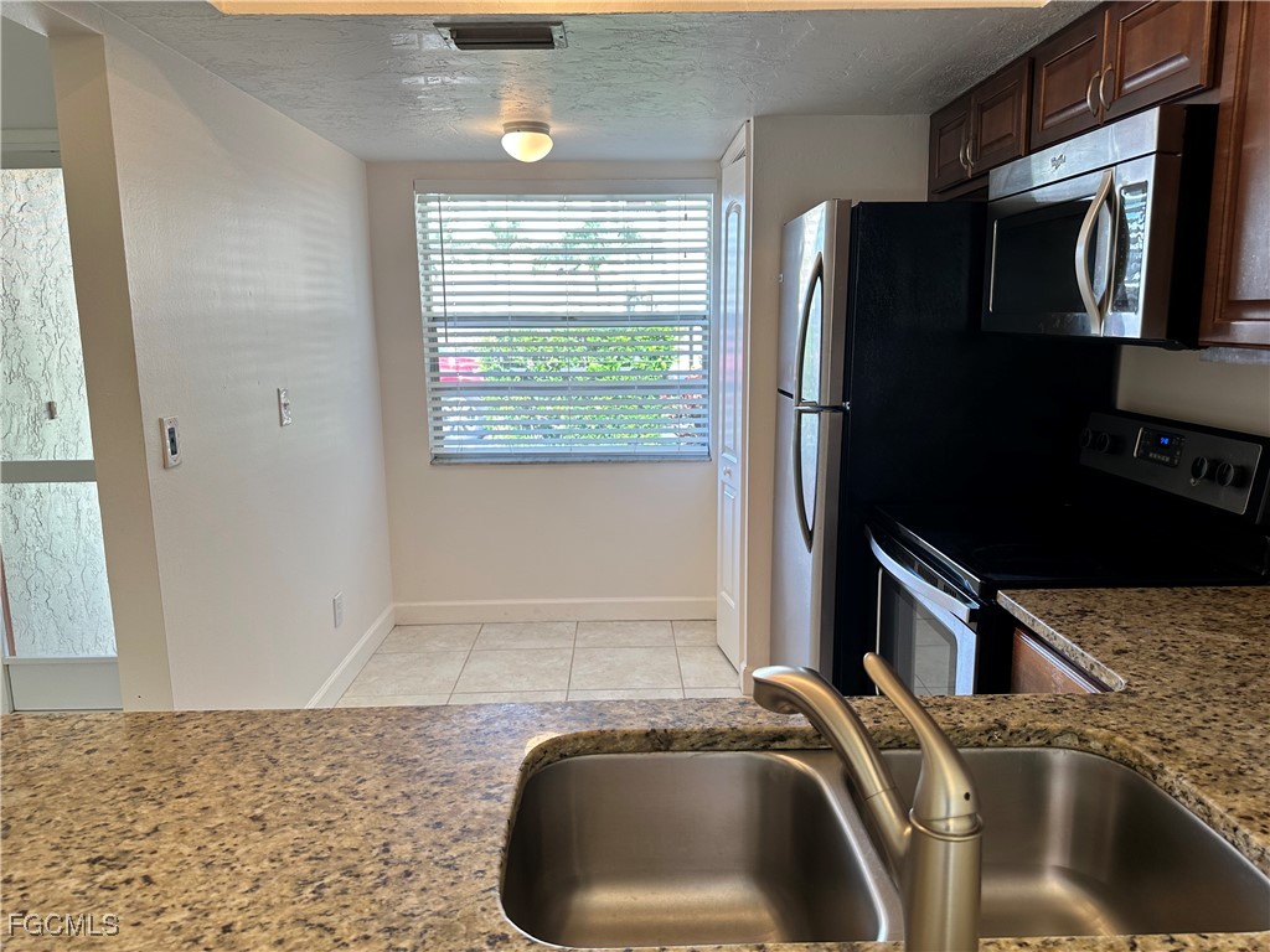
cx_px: 635
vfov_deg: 56.8
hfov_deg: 71.6
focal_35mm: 24
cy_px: 476
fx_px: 881
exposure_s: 1/120
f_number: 1.78
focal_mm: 6.86
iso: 64
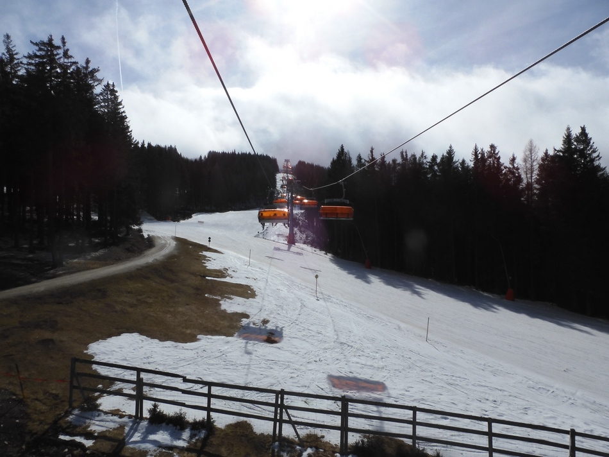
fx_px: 422
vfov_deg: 56.8
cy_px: 228
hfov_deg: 71.6
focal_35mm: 24
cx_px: 304
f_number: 5.6
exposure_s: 1/2000
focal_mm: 4.3
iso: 100
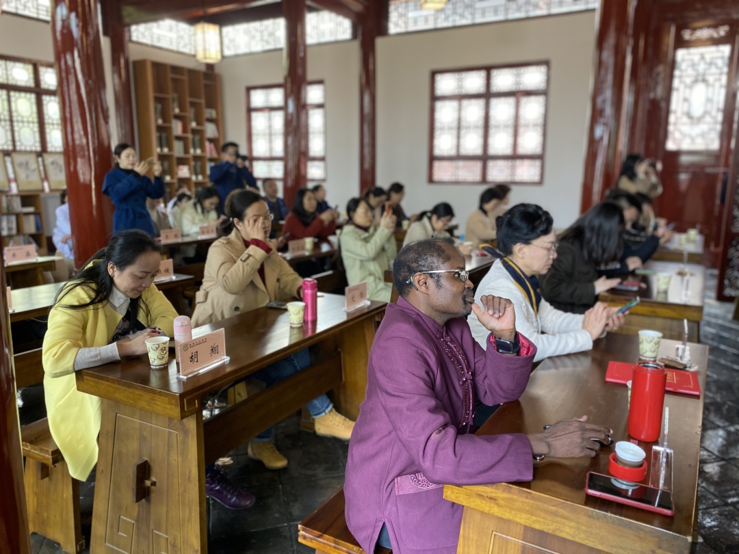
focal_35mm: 26
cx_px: 370
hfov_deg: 67.3
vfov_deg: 53.1
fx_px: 555
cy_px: 277
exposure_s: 1/60
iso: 160
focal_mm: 4.25
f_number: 1.8
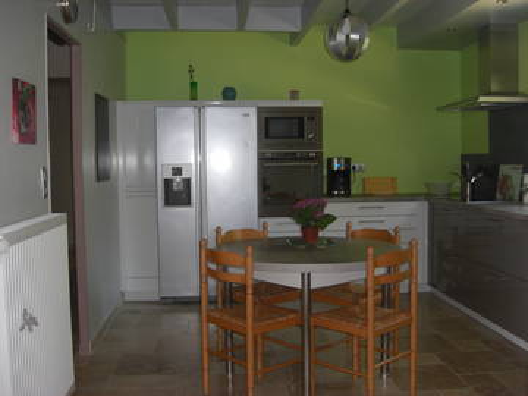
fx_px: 580
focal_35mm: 38
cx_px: 264
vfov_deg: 37.7
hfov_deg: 49.0
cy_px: 198
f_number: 2.8
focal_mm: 7.9
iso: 200
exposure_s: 1/60
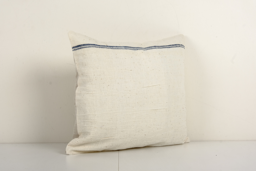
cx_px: 128
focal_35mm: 73
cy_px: 86
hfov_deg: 27.7
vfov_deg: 18.7
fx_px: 519
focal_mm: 48.4
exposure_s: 1/160
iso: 80
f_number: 16
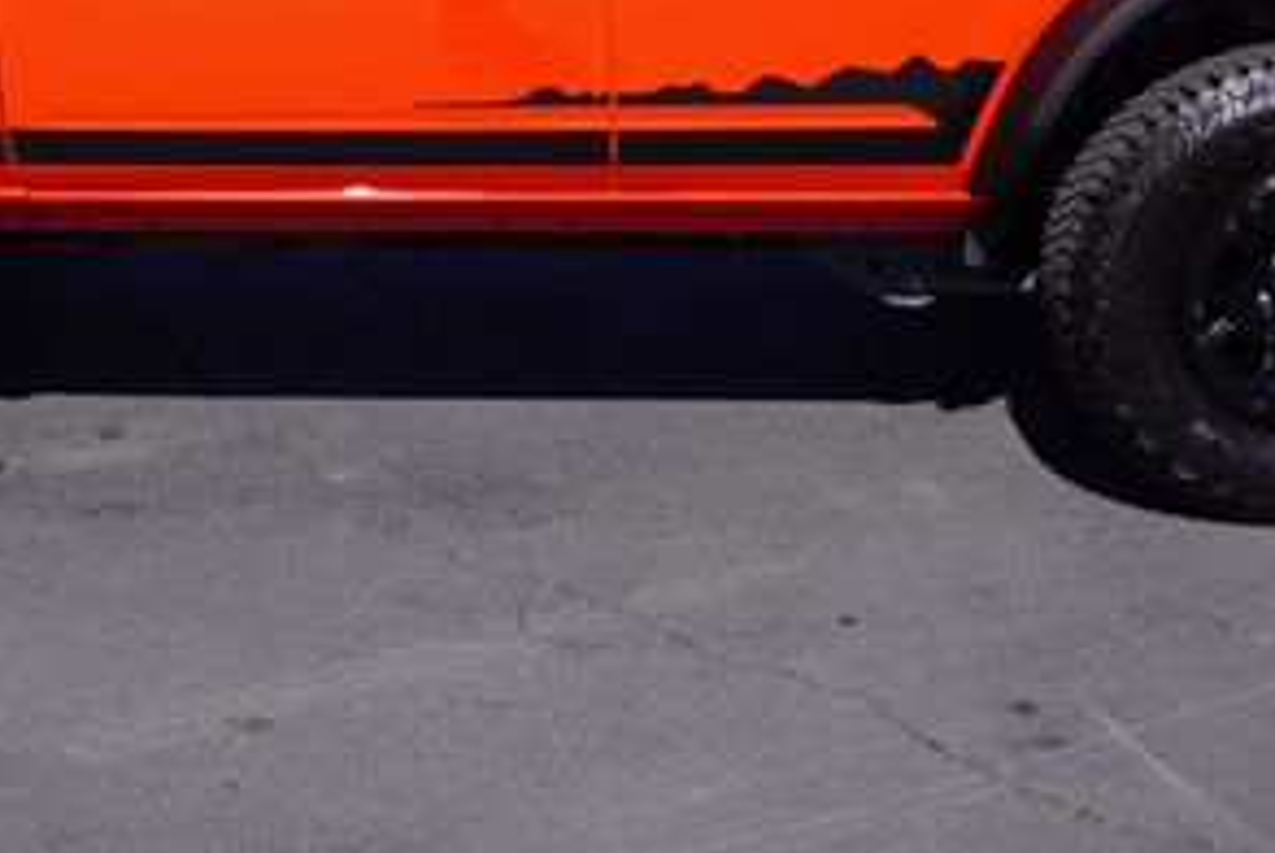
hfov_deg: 28.0
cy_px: 13
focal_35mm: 72
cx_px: 483
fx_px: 2552
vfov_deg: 18.5
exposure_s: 1/200
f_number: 10
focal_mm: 22
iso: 100
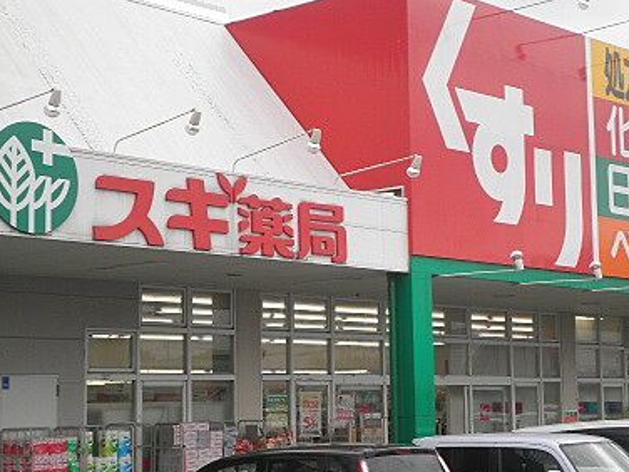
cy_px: 266
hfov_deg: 24.4
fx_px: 1454
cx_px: 385
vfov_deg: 18.4
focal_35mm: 80
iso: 64
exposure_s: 1/320
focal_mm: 8.3
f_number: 3.4
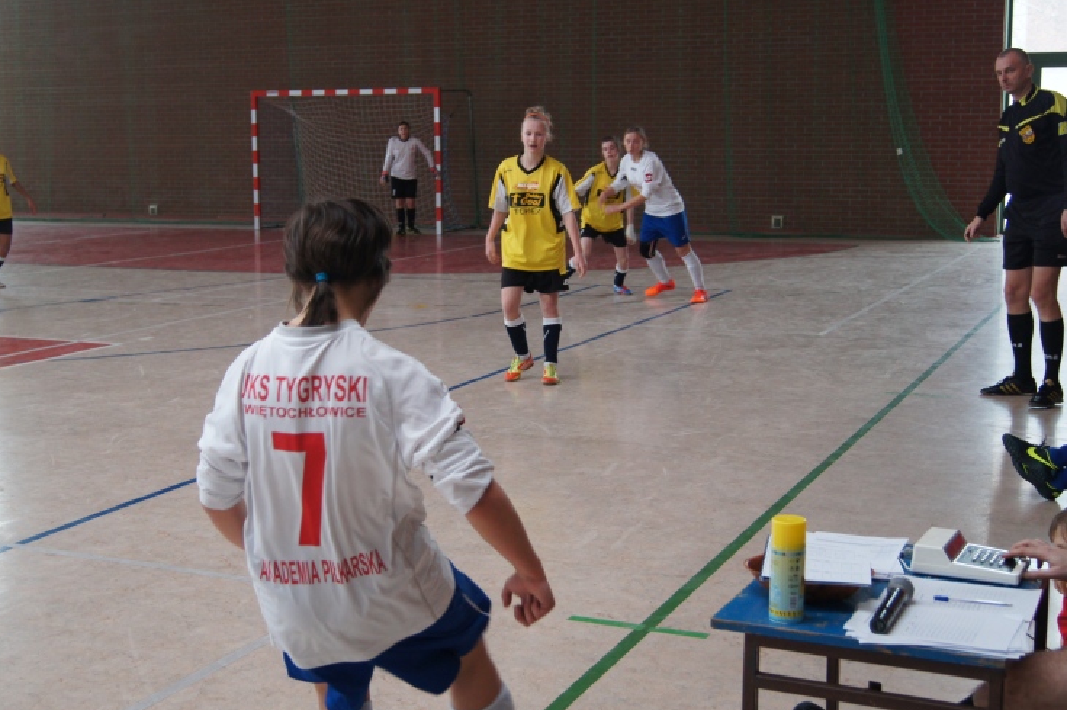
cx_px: 501
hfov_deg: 40.4
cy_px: 348
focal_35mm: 49
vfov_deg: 27.5
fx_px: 1451
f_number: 4.5
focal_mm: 30
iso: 1000
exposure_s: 1/160
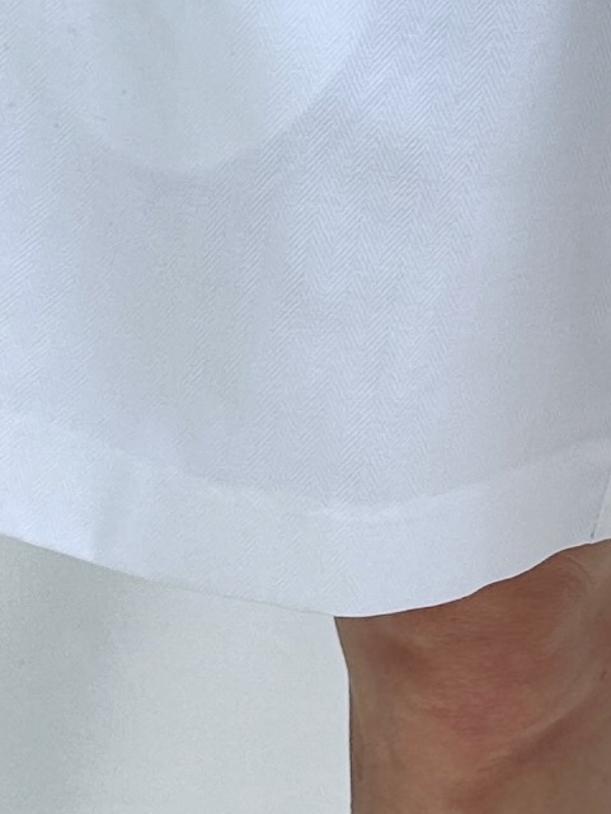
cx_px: 779
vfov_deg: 15.8
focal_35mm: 125
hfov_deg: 11.6
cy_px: 356
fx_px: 2941
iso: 80
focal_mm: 6.86
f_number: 1.78
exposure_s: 1/910
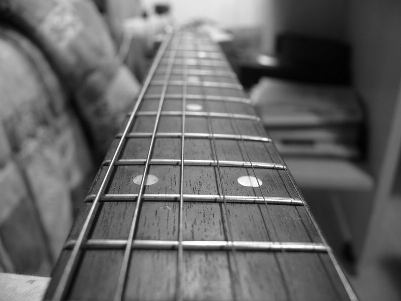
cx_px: 200
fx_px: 405
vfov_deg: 40.7
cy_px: 150
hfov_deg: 52.6
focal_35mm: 35
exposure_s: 1/6
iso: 200
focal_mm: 7.4
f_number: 2.8
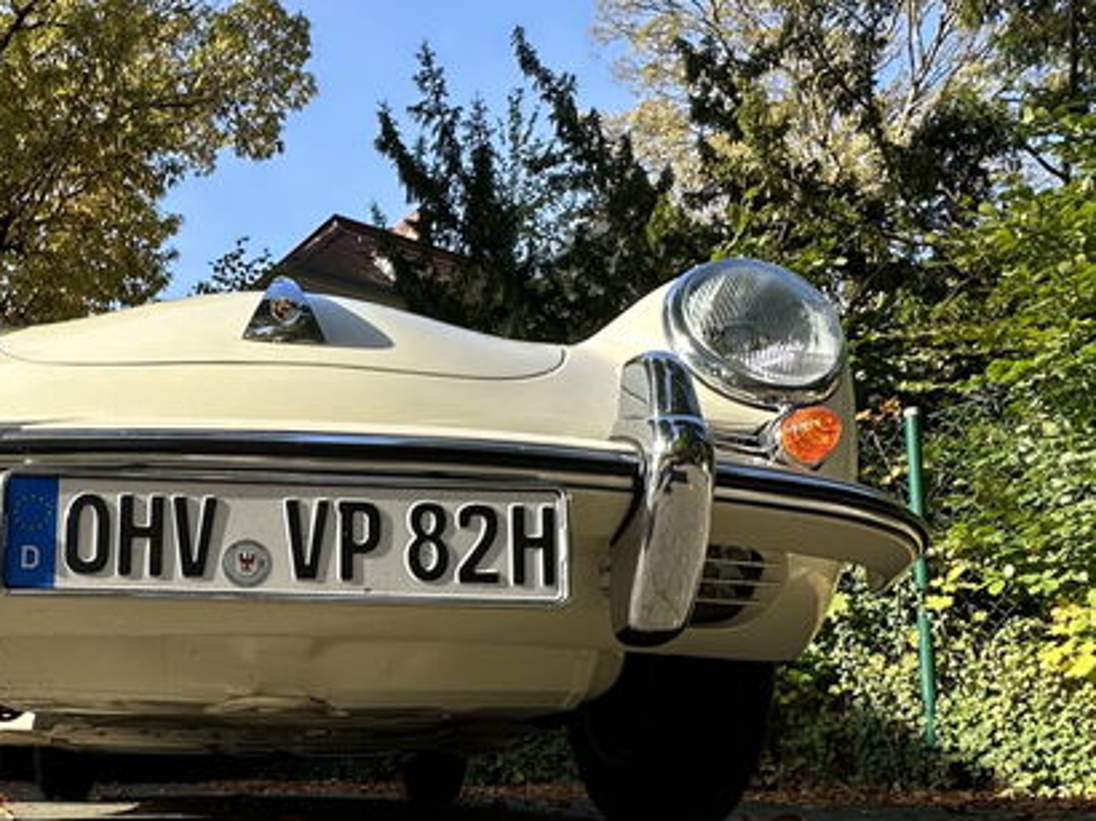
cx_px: 267
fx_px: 1108
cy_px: 661
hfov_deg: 50.4
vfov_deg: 39.0
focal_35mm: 35
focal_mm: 2.22
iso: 40
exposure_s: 1/452
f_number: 2.2
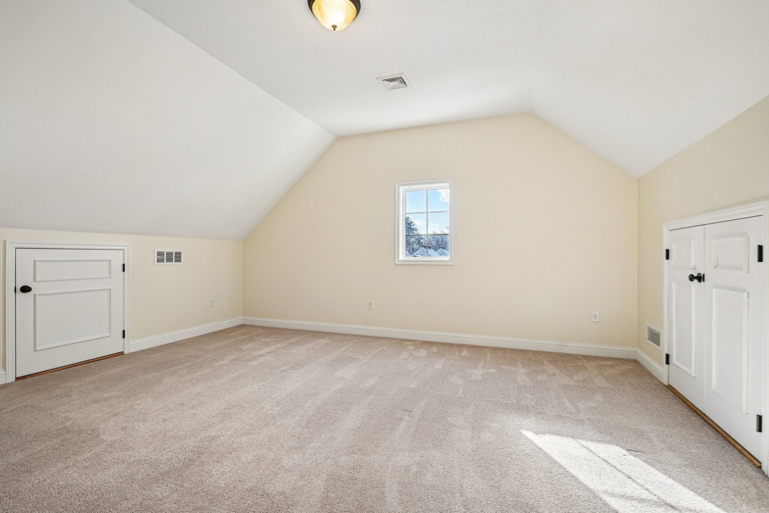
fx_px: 342
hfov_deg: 96.7
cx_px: 384
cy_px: 256
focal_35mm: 16
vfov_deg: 73.7
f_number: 8
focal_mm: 16
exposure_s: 1/100
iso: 400
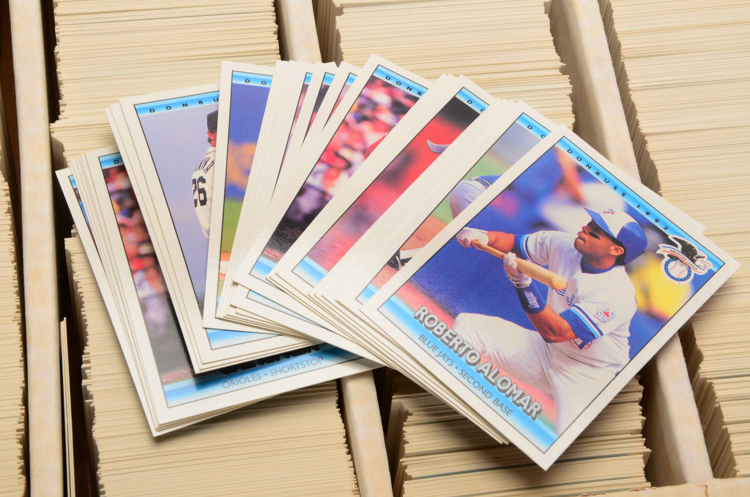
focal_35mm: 99
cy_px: 248
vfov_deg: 13.8
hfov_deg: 20.7
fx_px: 2058
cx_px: 375
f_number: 20
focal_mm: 66
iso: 200
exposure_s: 1/160
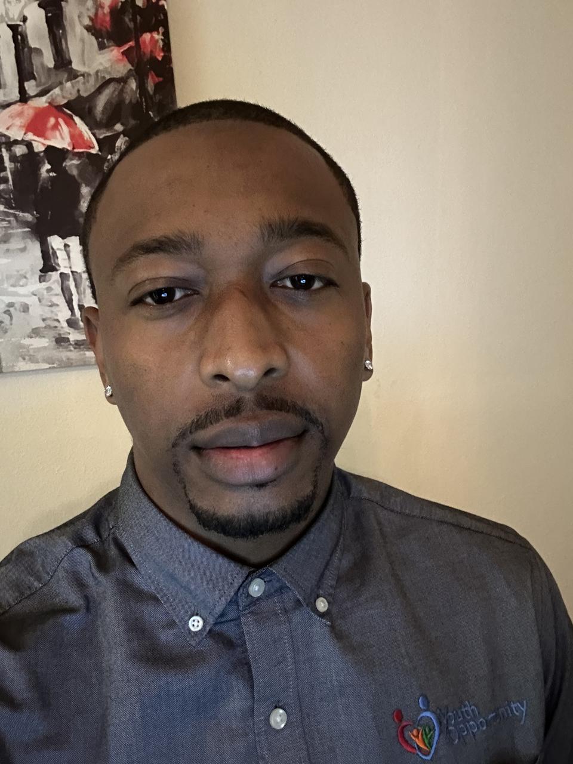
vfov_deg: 60.0
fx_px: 662
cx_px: 286
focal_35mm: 30
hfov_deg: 46.8
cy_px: 382
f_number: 1.9
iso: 800
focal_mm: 2.69
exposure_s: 1/15
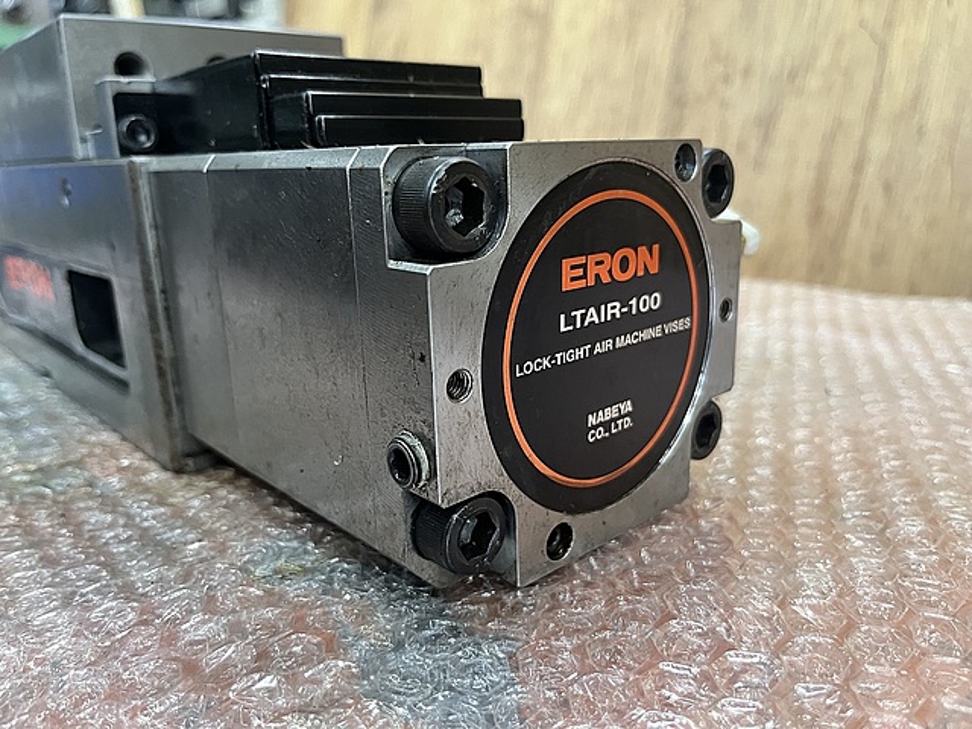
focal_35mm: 26
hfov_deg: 67.3
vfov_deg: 53.1
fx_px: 730
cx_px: 486
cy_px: 364
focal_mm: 5.1
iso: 320
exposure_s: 1/60
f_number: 1.6
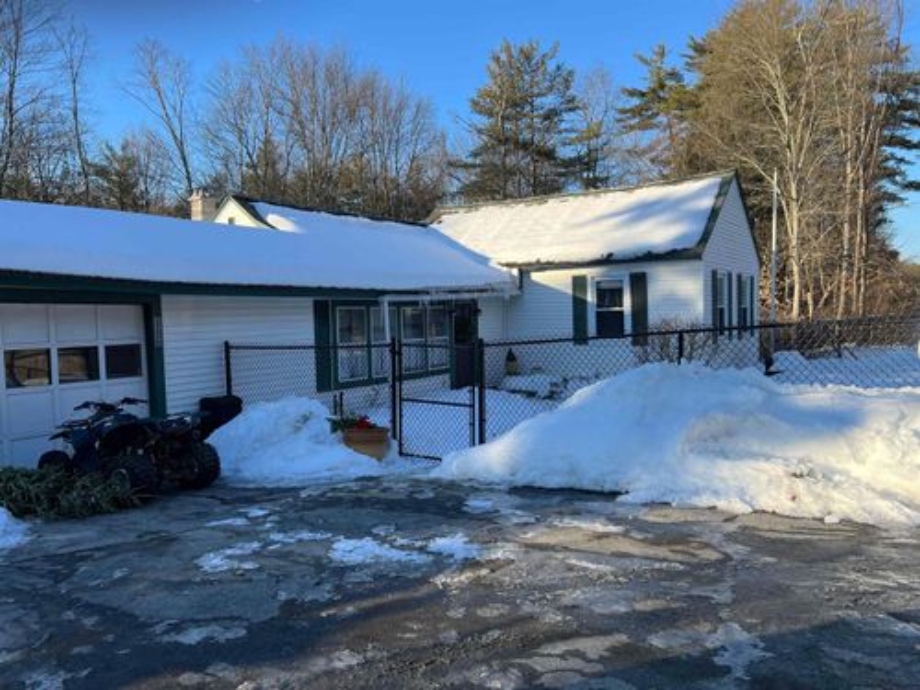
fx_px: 691
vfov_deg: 53.1
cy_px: 345
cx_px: 460
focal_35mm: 26
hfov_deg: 67.3
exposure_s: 1/1449
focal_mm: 5.7
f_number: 1.5
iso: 50
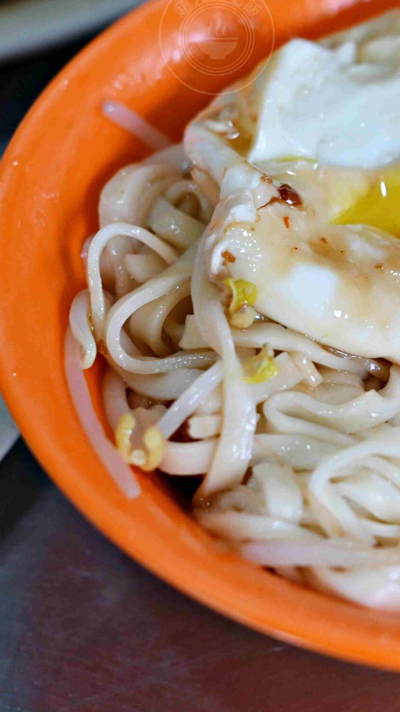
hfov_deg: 8.9
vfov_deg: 15.9
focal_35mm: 135
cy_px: 324
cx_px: 460
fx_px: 2546
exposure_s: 1/200
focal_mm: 50
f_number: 3.2
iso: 640
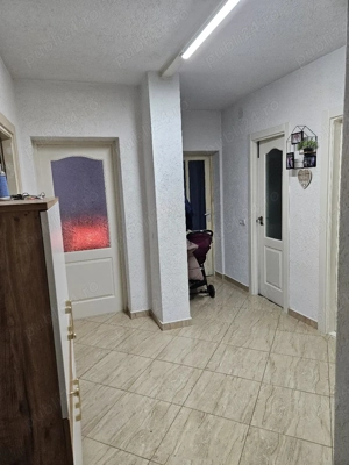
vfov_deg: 73.9
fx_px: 309
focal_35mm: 23
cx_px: 174
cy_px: 232
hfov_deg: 58.9
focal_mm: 5.4
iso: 250
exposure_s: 1/143
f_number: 1.8
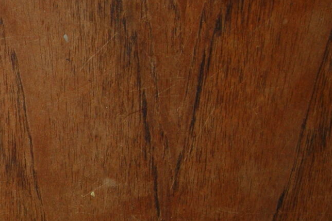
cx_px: -240
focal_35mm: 146
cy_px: 226
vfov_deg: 9.3
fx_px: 1345
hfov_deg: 12.9
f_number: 7.1
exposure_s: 1/125
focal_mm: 28
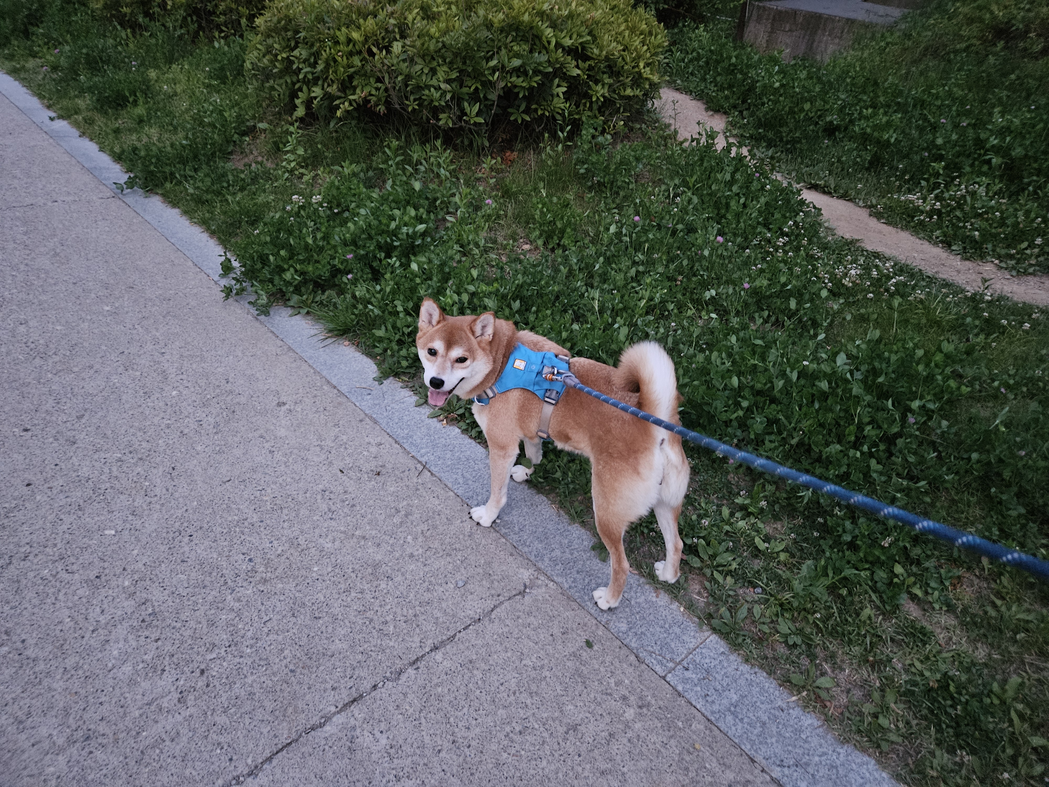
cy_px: 394
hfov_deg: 73.9
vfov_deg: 58.9
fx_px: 697
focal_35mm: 23
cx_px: 524
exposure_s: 1/24
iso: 1250
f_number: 1.8
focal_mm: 5.4
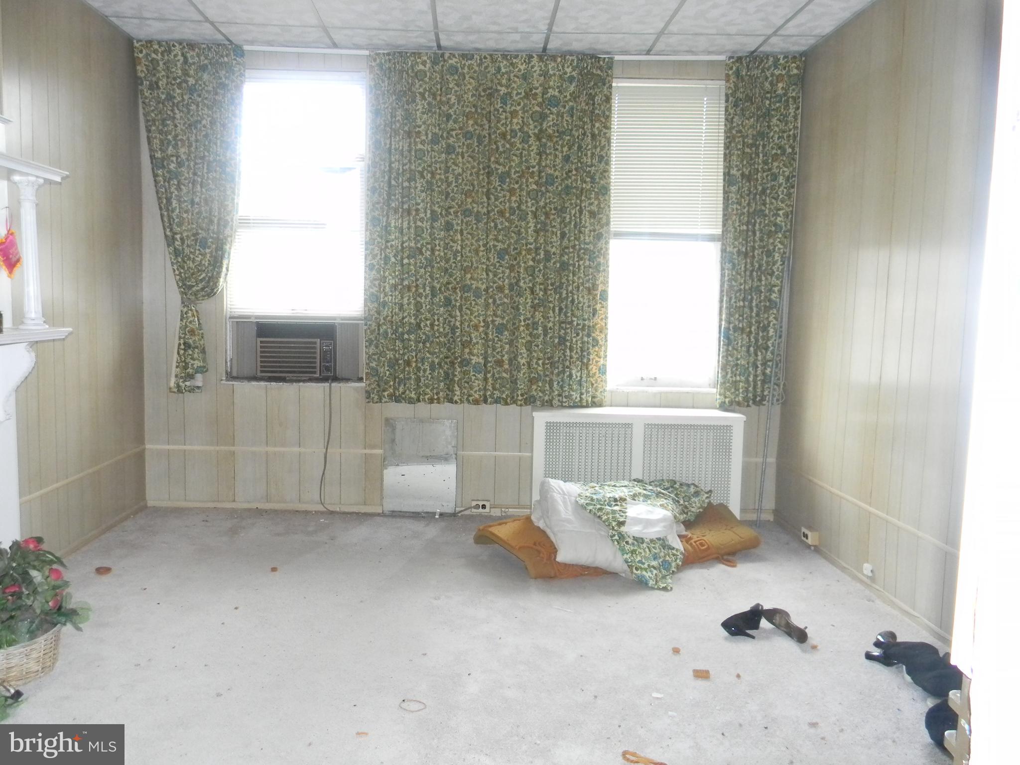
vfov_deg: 49.7
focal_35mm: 28
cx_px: 510
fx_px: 825
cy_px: 382
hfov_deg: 63.4
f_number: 3.5
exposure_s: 1/29.6
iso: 420
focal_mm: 5
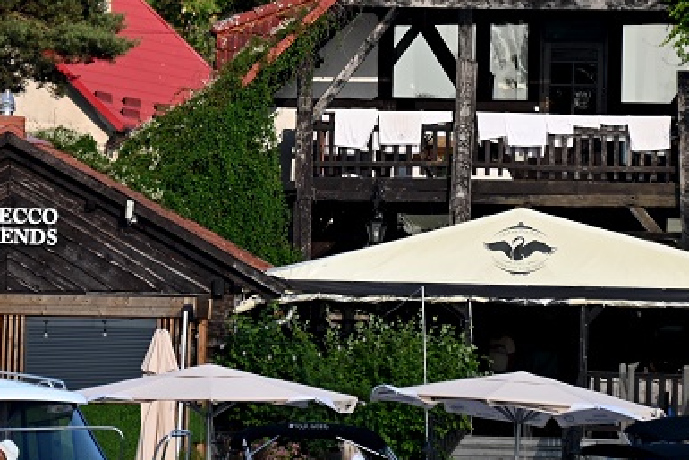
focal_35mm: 740
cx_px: 132
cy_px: 23
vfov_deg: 1.9
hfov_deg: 2.8
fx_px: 14167
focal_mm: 300
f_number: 5.6
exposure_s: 1/500
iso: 200
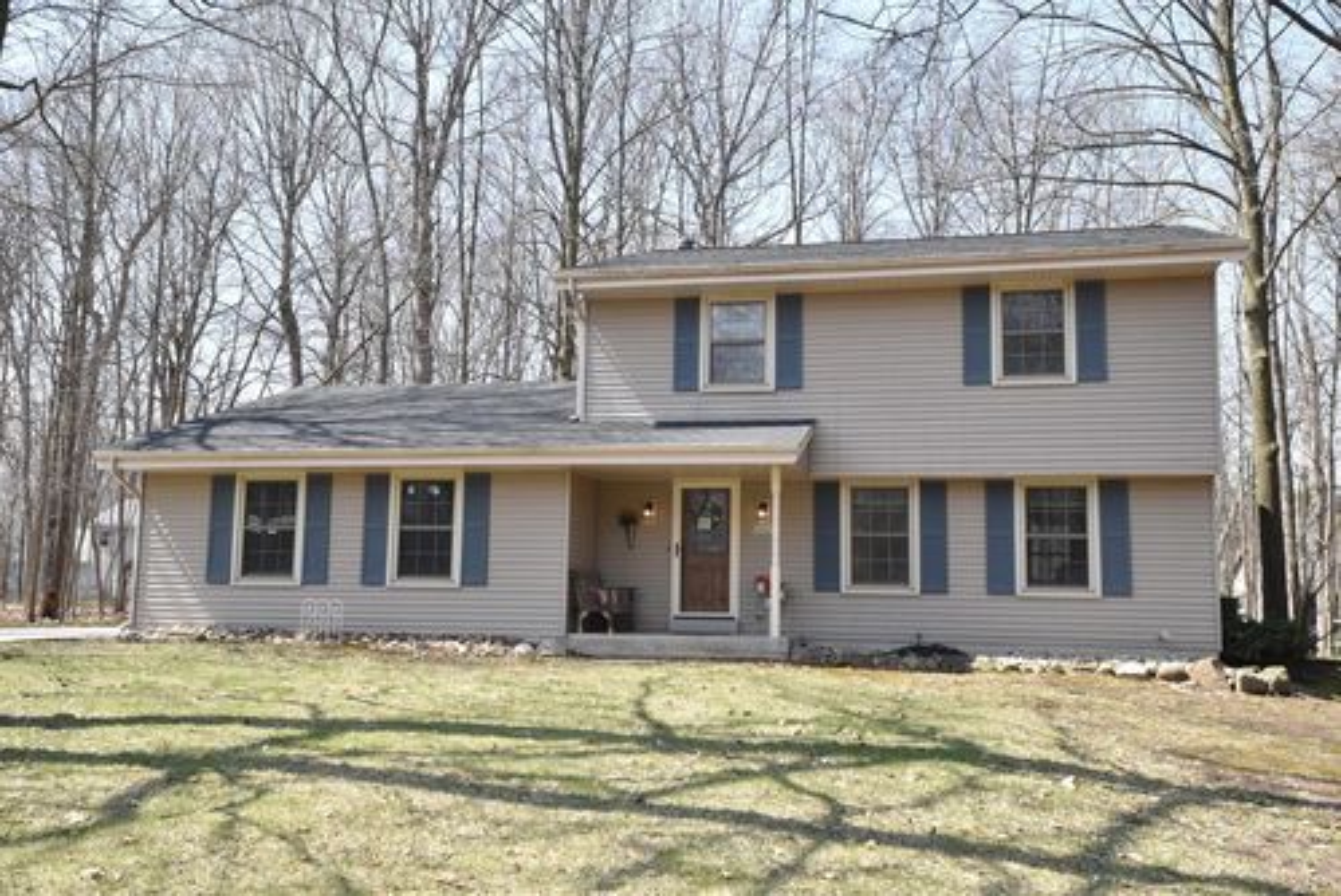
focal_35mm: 33
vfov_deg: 40.0
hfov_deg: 57.2
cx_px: 670
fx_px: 1230
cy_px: 448
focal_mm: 22
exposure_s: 1/400
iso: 800
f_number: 10
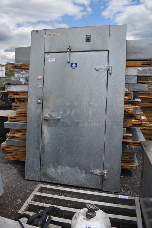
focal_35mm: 27
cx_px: 76
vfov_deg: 67.3
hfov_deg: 48.0
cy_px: 114
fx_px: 171
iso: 200
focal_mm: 18
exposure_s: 1/640
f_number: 9
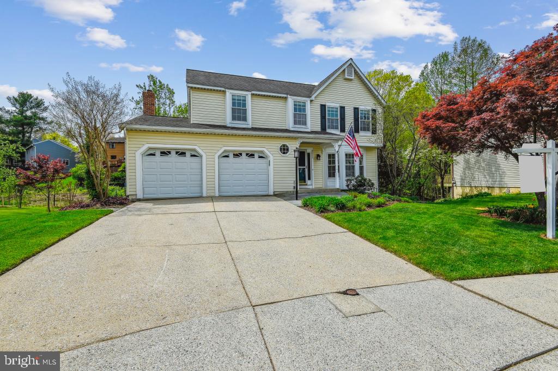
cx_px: 279
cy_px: 186
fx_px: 248
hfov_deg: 96.8
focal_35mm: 16
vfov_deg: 73.7
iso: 100
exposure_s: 1/500
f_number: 8
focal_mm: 16
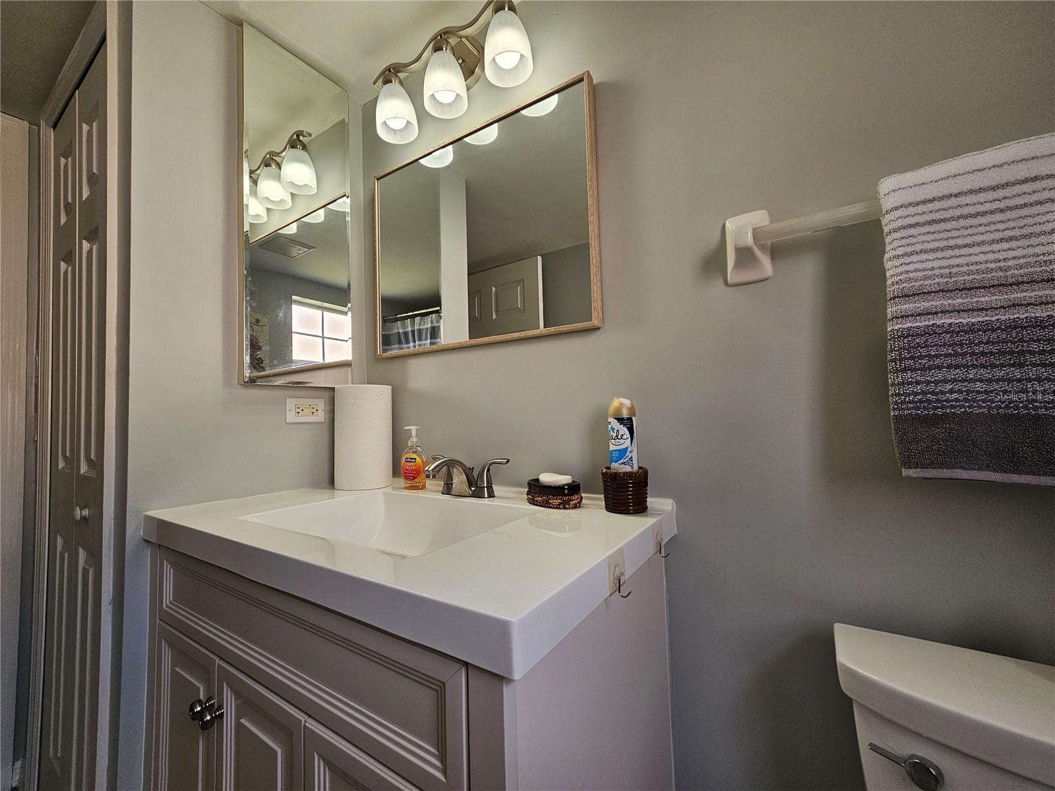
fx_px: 396
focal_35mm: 13
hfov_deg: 106.2
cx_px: 528
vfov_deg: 89.9
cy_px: 396
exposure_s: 1/120
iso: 64
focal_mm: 2.2
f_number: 2.2
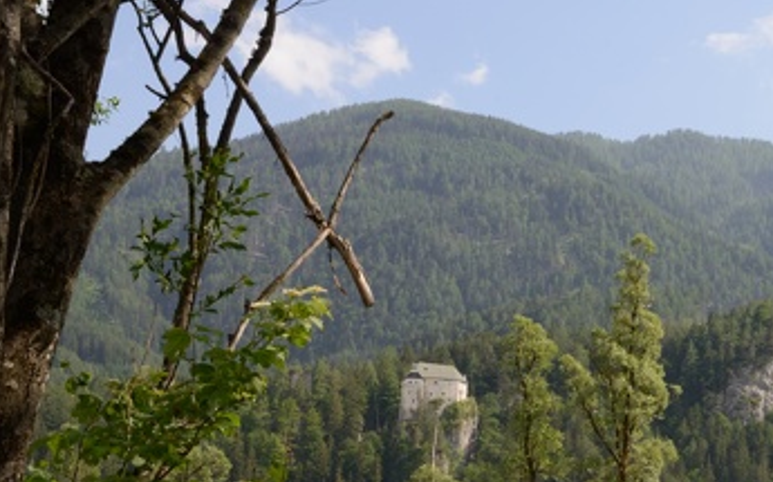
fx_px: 1873
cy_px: 502
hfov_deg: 22.4
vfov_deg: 14.4
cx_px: 769
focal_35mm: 89
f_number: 16
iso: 250
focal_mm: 38
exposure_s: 1/100
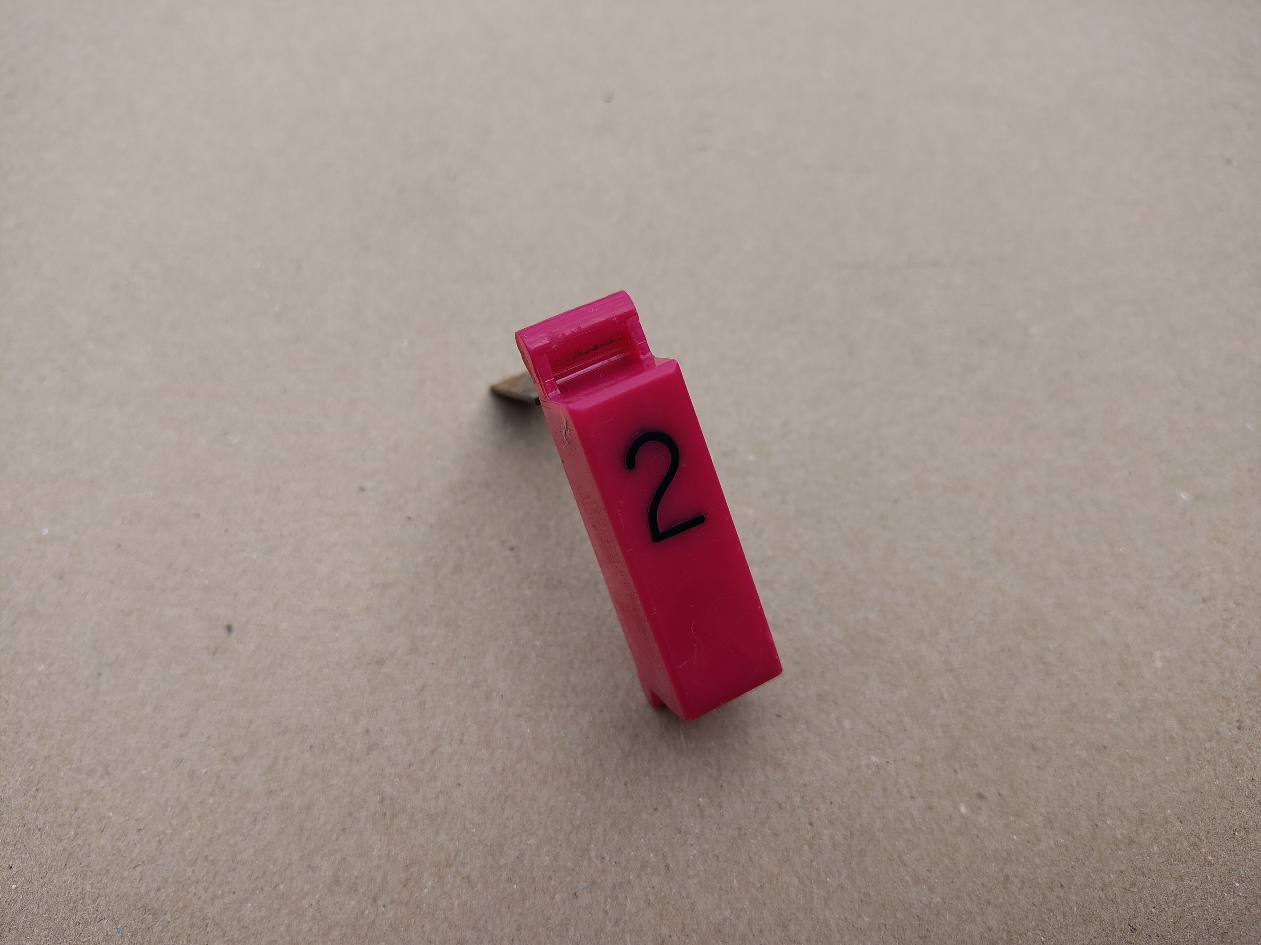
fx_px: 874
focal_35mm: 24
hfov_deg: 71.6
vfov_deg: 56.8
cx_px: 630
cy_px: 472
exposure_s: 1/610
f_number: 1.8
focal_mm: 5.56
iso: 100
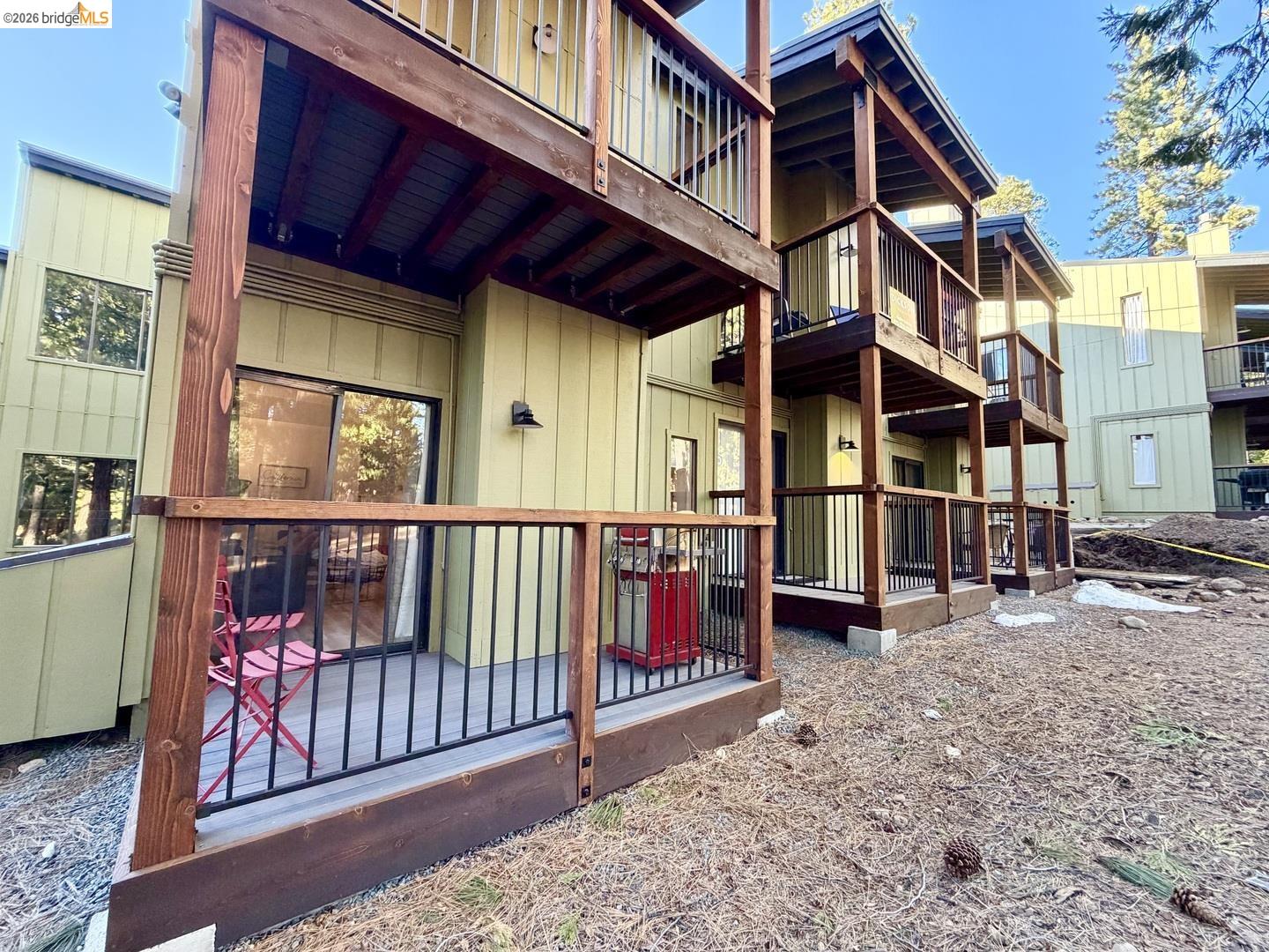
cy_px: 476
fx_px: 513
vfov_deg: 85.7
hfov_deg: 102.1
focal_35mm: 14
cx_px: 634
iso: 320
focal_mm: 2.22
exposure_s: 1/116
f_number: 2.2
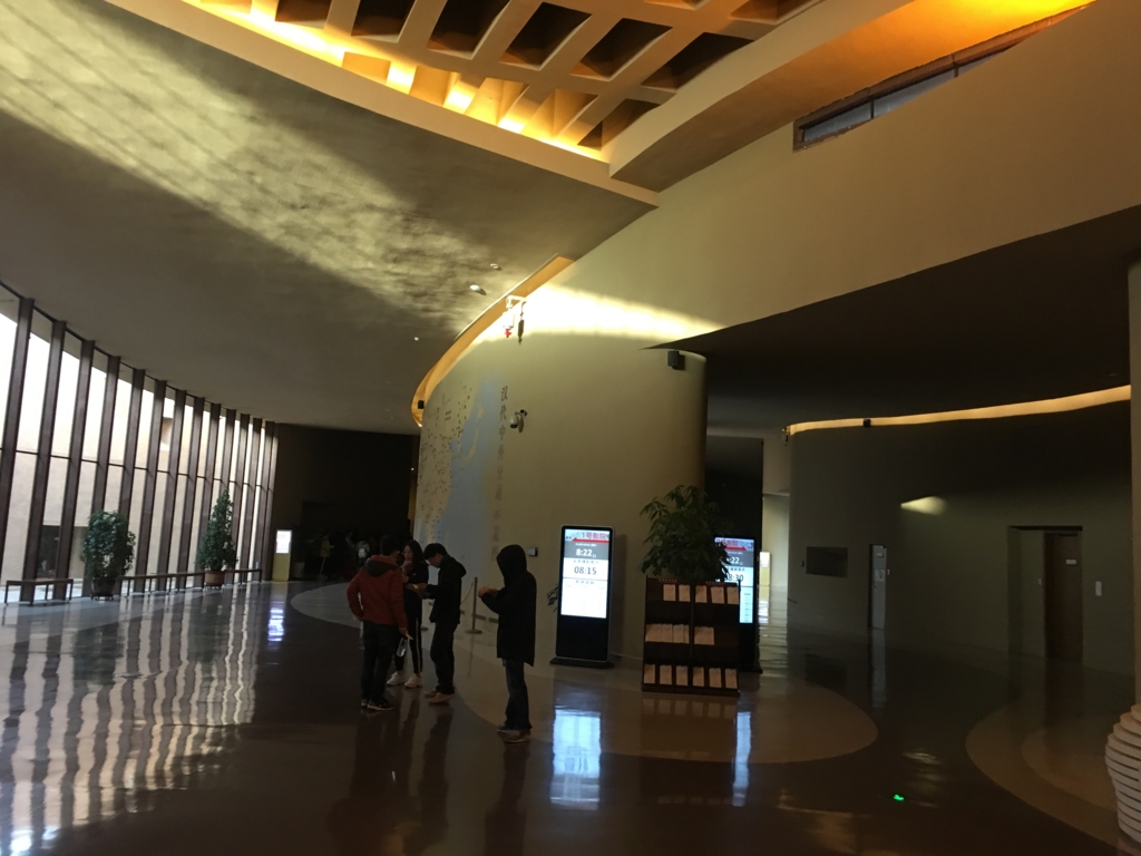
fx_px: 956
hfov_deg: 61.7
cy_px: 428
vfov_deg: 48.2
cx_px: 570
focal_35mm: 29
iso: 80
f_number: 2.2
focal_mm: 4.15
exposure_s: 1/17
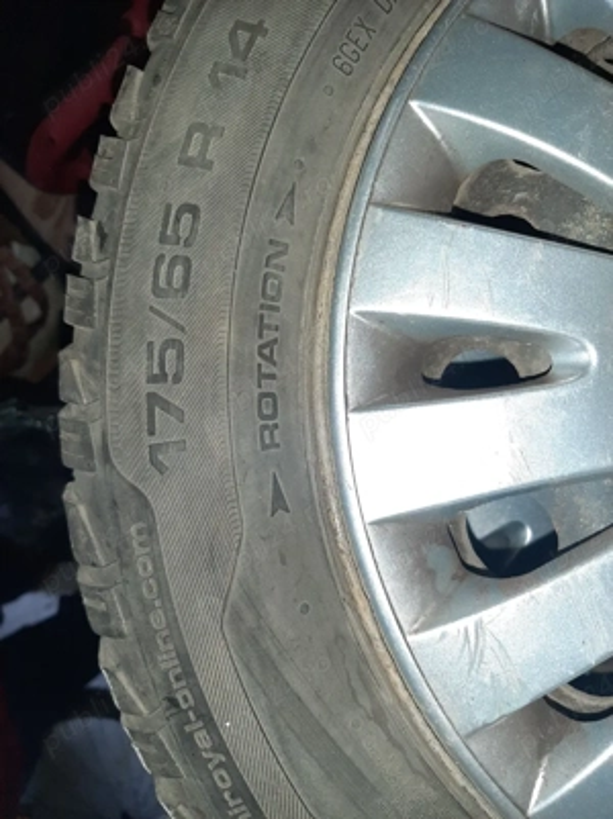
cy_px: 410
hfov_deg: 53.0
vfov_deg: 67.4
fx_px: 615
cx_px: 306
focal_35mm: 26
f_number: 1.7
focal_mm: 3.93
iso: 500
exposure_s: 1/20
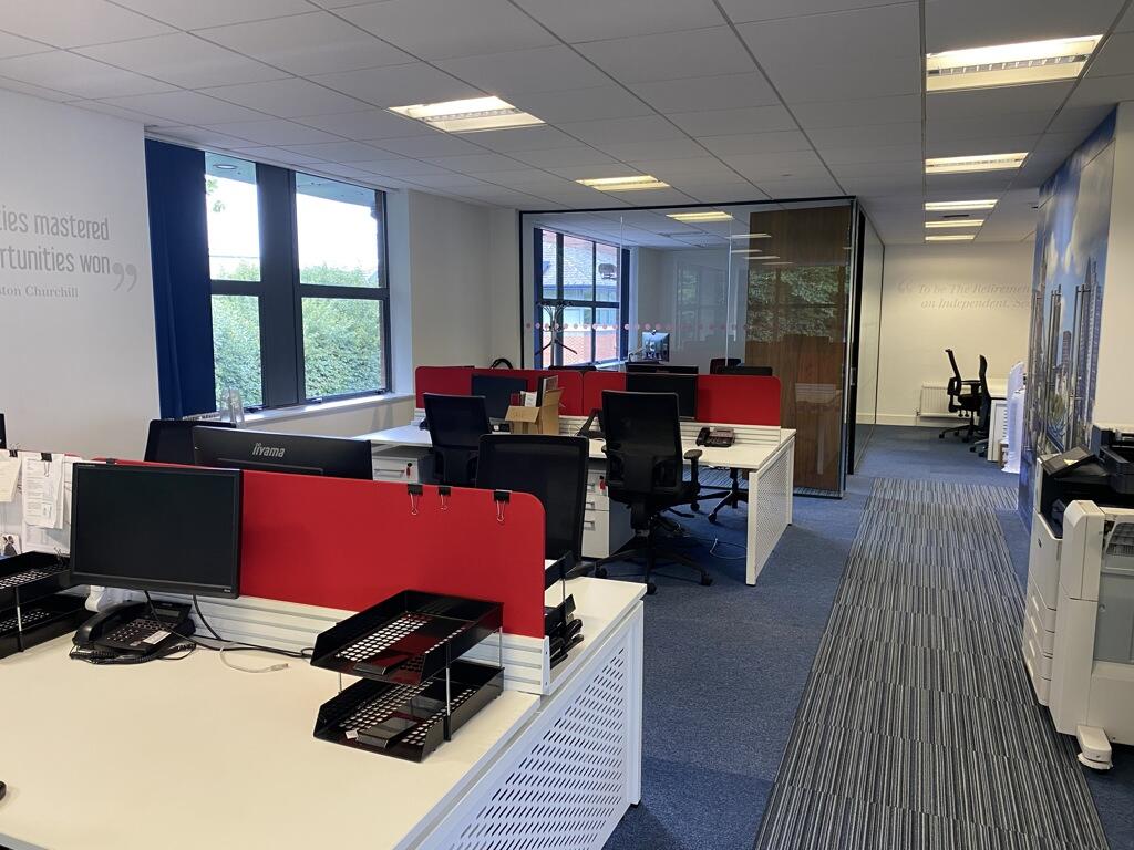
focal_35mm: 26
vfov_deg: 53.1
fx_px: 852
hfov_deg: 67.3
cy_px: 425
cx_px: 567
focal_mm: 4.25
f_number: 1.8
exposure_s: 1/50
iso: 100
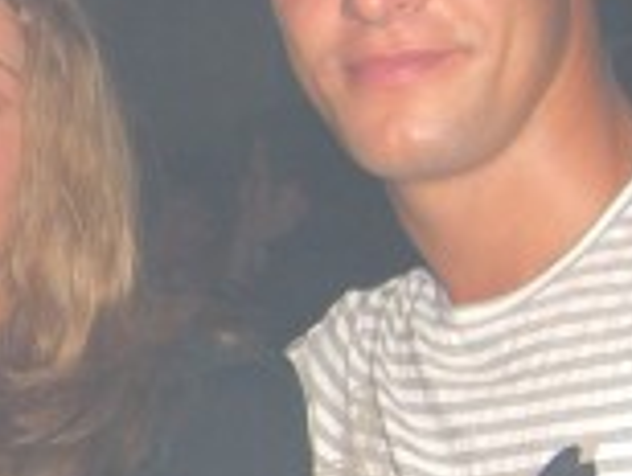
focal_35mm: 148
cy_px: 414
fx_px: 2706
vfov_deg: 10.0
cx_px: -287
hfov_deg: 12.7
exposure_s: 1/60
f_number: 2.8
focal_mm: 7.9
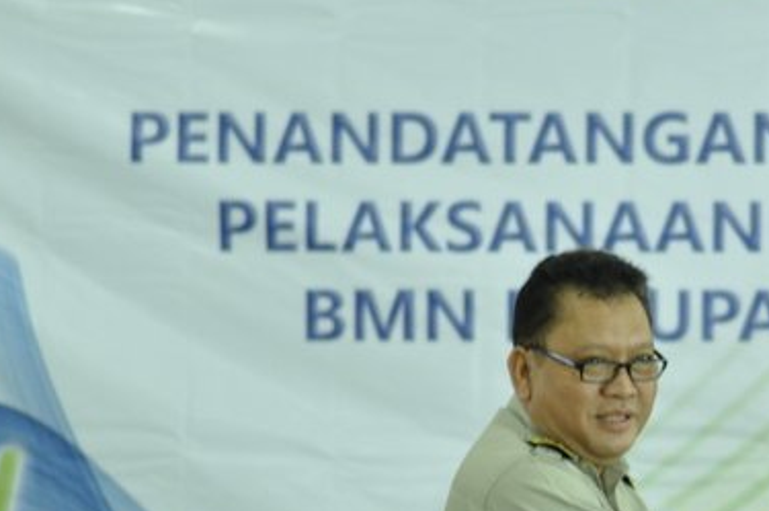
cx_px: 761
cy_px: 429
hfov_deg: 6.4
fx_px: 6827
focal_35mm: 320
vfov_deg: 4.3
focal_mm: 100
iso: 1000
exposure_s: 1/40
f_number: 2.8
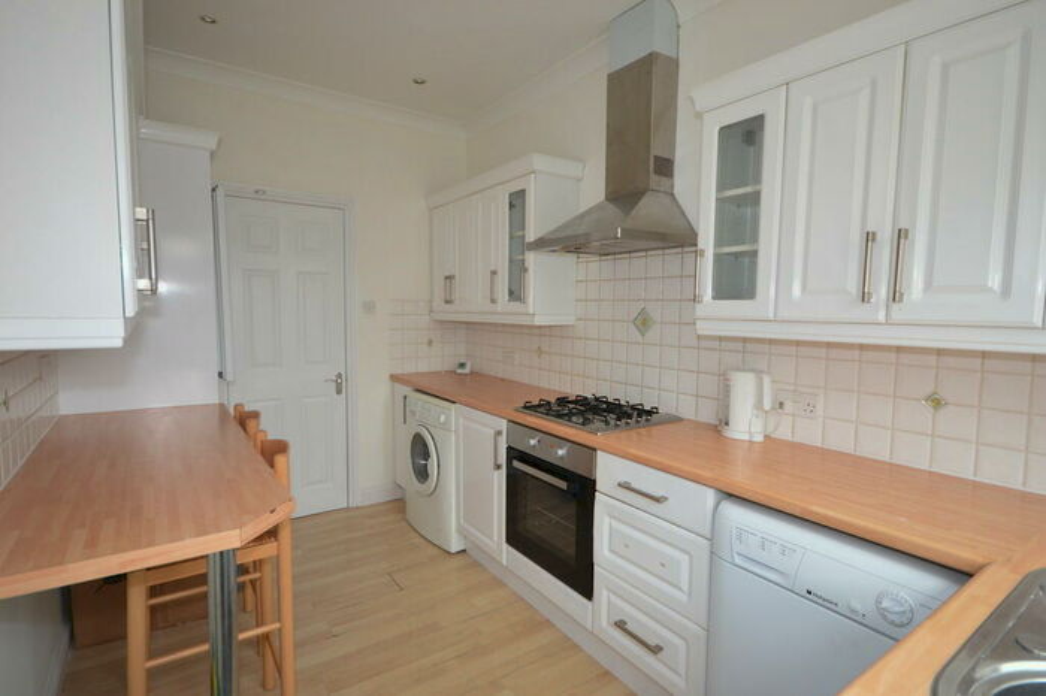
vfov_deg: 67.3
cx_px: 523
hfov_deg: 90.0
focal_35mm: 18
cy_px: 348
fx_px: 523
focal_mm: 12
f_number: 4.5
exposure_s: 1/60
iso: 450
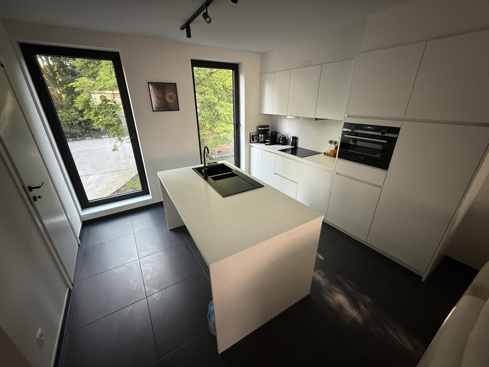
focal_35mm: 14
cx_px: 244
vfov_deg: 85.7
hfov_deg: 102.1
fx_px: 198
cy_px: 184
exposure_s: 1/100
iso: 250
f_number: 2.2
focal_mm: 2.22
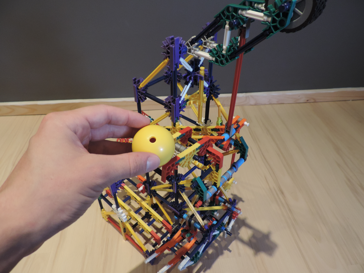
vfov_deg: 56.8
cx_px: 182
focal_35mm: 24
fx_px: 252
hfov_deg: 71.6
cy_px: 136
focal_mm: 4.3
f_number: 3
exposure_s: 1/30
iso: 360
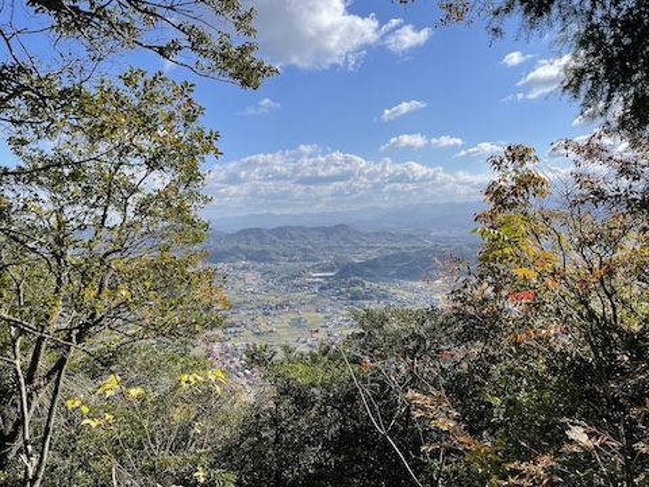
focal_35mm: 26
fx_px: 487
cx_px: 324
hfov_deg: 67.3
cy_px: 244
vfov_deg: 53.1
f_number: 1.6
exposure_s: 1/4464
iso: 32
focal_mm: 4.2
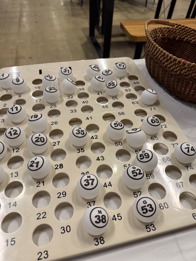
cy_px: 130
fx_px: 181
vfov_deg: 71.6
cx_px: 98
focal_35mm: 24
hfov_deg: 56.8
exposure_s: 1/60
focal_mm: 6.76
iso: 320
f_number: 1.78
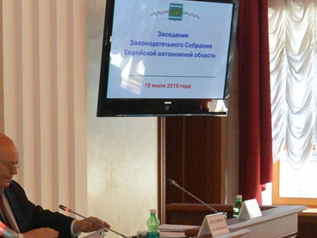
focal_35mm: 134
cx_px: 27
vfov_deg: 10.9
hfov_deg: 14.6
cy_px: 288
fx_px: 1227
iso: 1600
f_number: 4.5
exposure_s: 1/60
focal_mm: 18.7
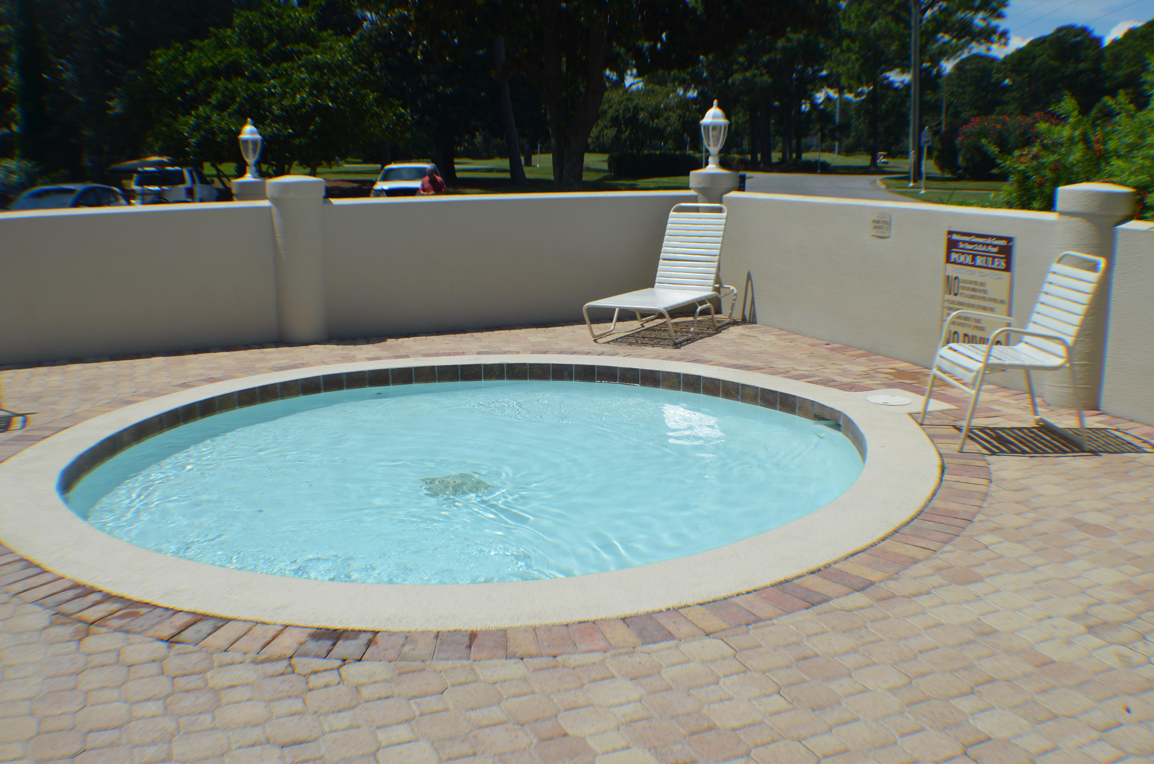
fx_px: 1248
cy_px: 382
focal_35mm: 39
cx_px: 577
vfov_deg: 34.1
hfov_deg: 49.6
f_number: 9
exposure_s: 1/320
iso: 100
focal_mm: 26
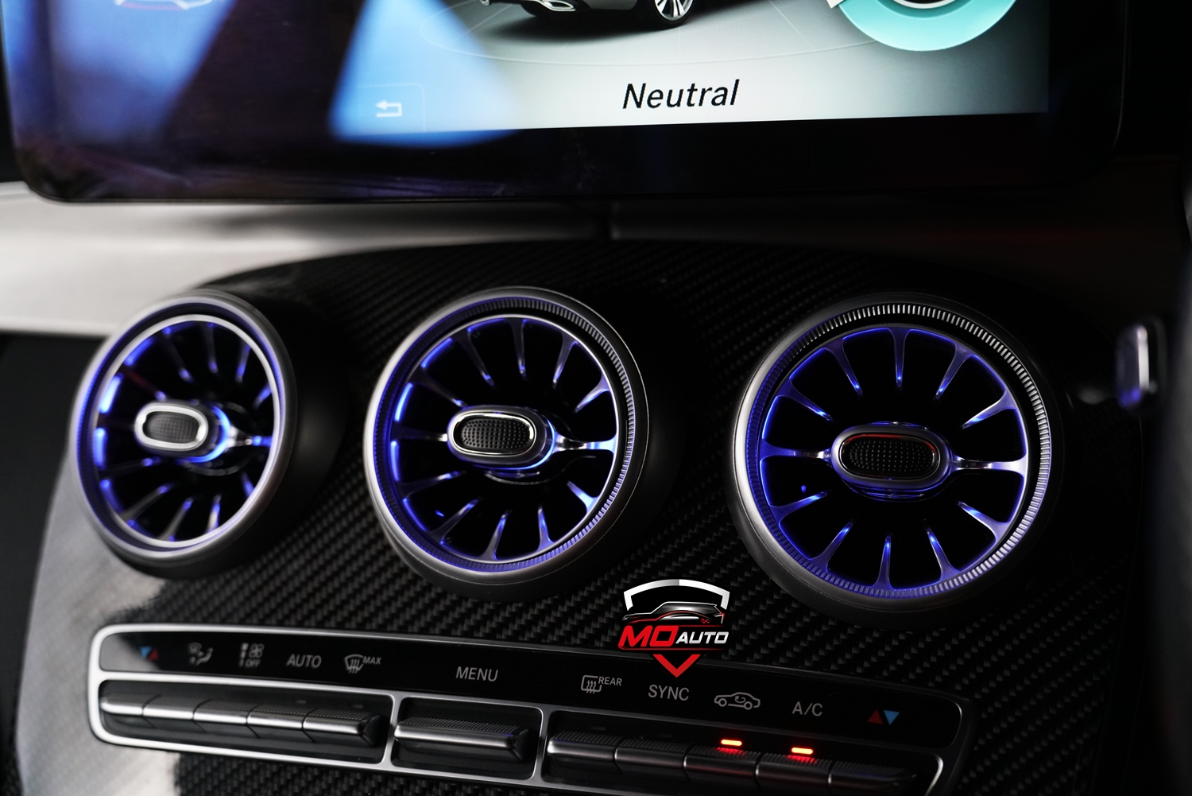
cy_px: 398
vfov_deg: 27.5
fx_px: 1623
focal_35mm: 49
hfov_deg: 40.3
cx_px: 596
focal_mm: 49
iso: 2000
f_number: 4
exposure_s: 1/160
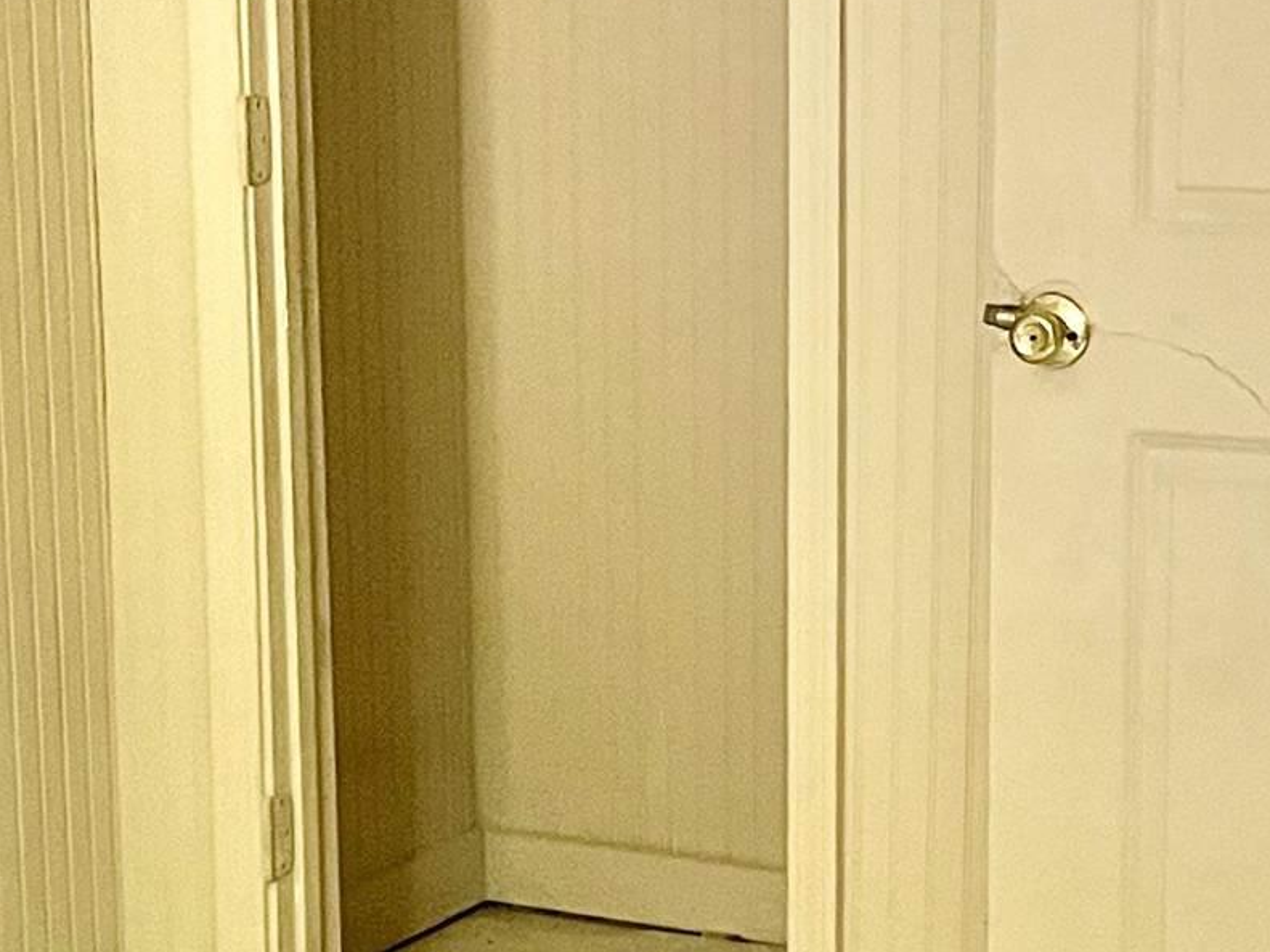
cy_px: 620
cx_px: 796
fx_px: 3705
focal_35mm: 101
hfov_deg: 19.4
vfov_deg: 14.6
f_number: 1.6
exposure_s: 1/60
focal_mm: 5.1
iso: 400
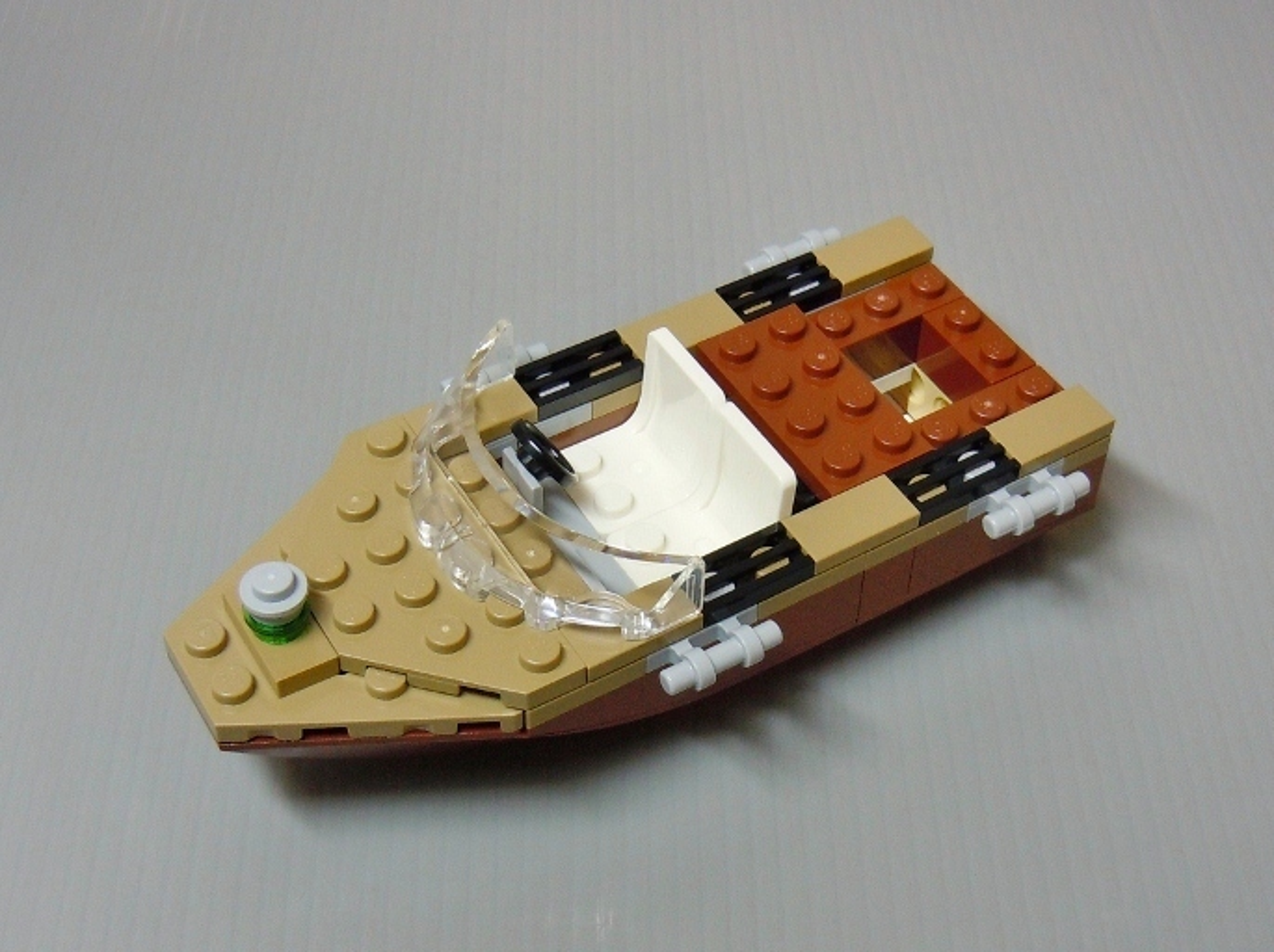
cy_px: 476
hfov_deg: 47.9
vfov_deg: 36.7
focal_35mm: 39
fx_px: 1434
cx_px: 637
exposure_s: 1/10
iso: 200
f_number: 3.7
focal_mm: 7.1
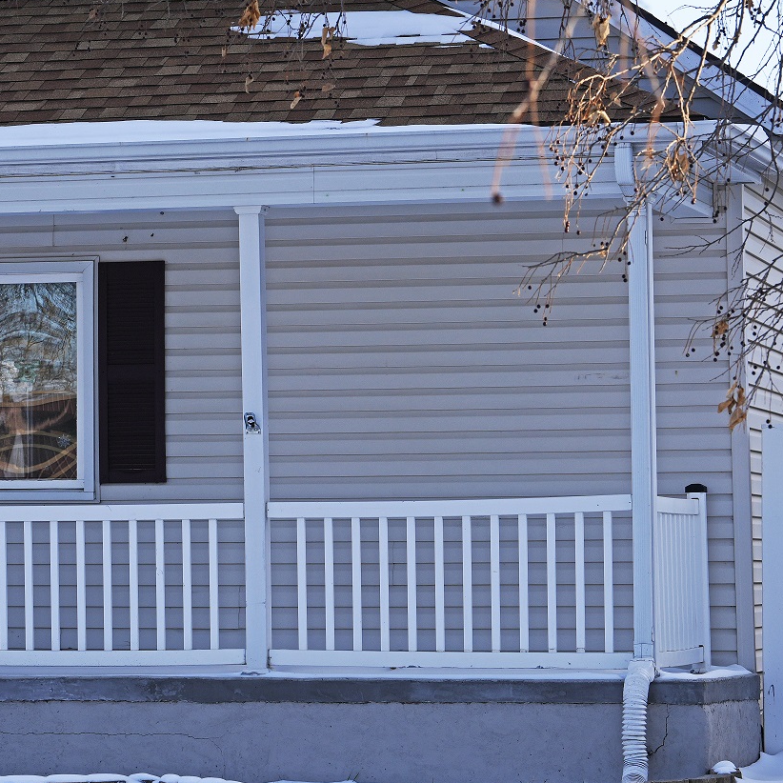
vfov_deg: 12.0
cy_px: 317
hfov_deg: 12.0
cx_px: 105
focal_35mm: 145
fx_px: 3711
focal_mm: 59
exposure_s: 1/125
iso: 100
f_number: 8
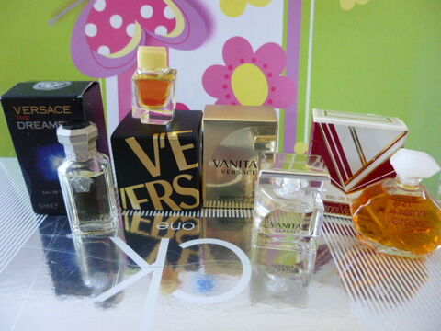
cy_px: 166
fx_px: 318
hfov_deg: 69.4
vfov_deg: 54.9
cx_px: 220
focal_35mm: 25
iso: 400
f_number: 3.1
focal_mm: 4.5
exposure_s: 1/25
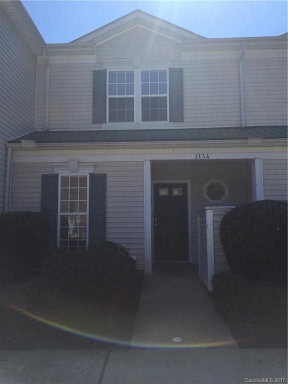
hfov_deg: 48.2
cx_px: 144
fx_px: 322
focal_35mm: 29
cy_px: 192
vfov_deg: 61.7
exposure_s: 1/1522
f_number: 2.2
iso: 32
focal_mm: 4.15
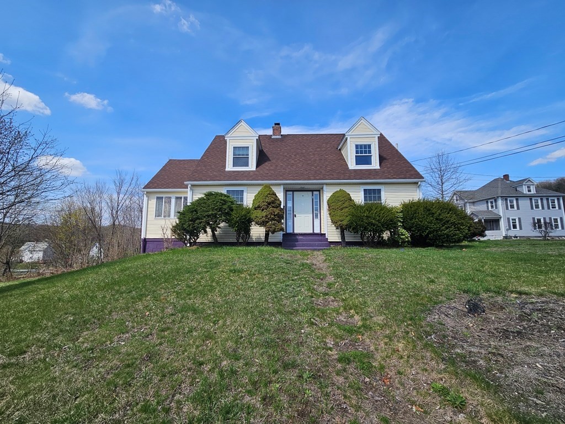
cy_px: 212
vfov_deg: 89.9
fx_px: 212
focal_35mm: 13
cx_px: 282
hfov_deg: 106.2
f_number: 2.2
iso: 50
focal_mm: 2.2
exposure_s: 1/1946
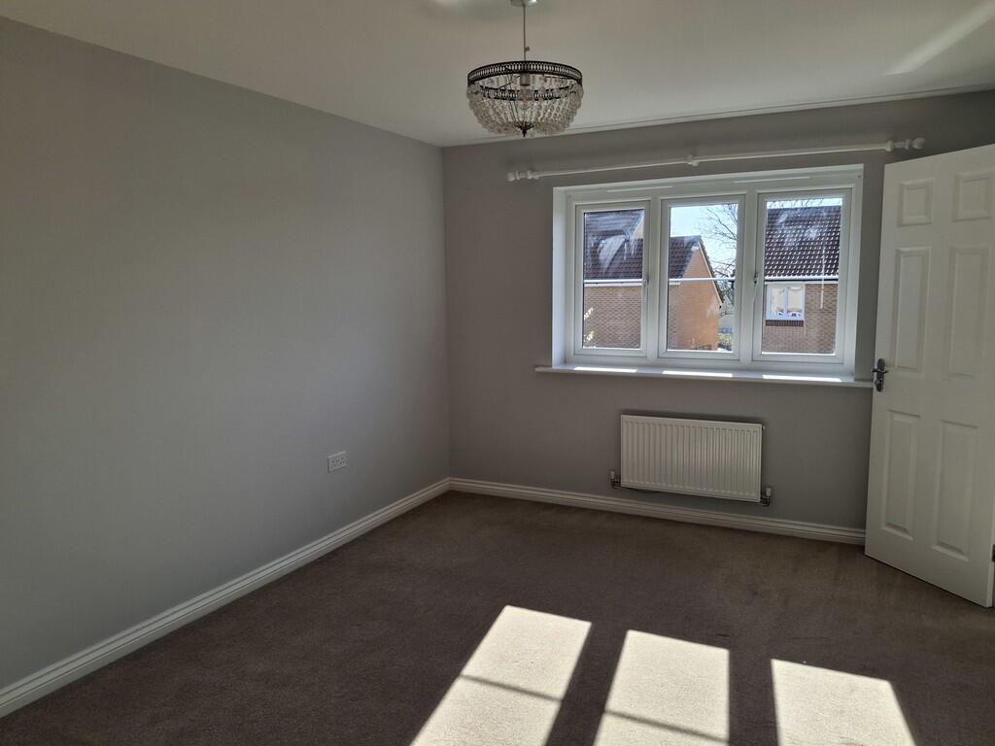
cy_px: 373
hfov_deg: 69.4
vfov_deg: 54.9
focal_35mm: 25
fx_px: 719
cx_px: 498
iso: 32
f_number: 1.8
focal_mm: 4.69
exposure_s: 1/583
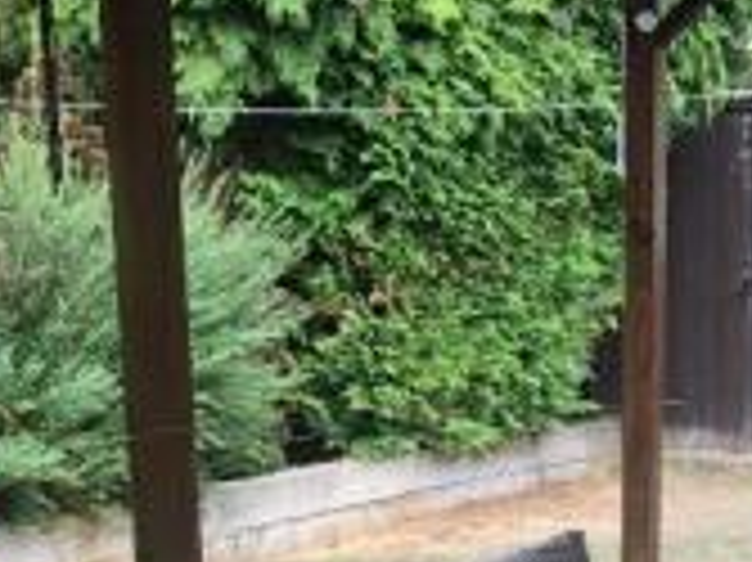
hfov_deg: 19.3
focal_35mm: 98
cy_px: 740
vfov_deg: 14.4
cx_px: 817
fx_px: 2127
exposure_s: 1/120
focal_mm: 4
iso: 32
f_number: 1.8
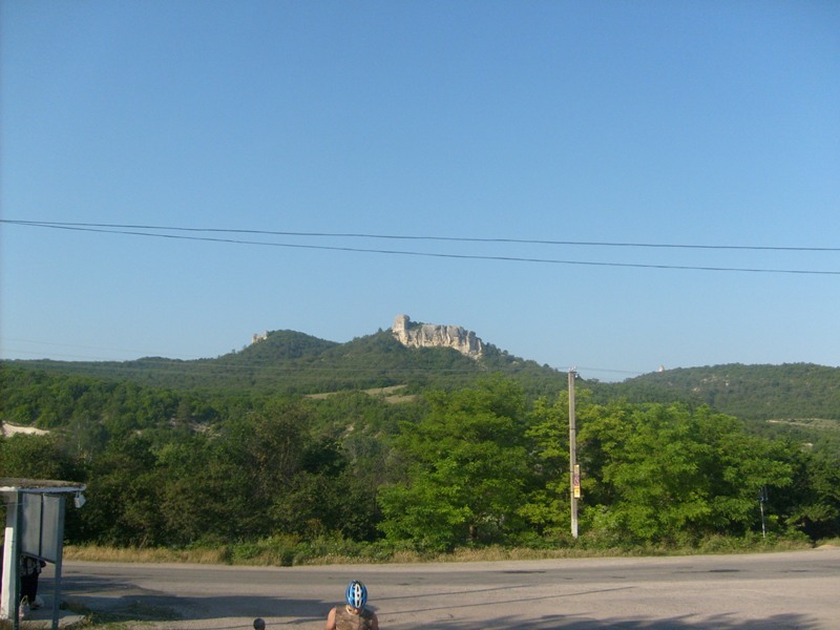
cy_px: 315
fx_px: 849
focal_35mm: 35
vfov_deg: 40.7
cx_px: 420
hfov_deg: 52.6
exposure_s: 1/250
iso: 80
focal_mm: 5.8
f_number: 7.1
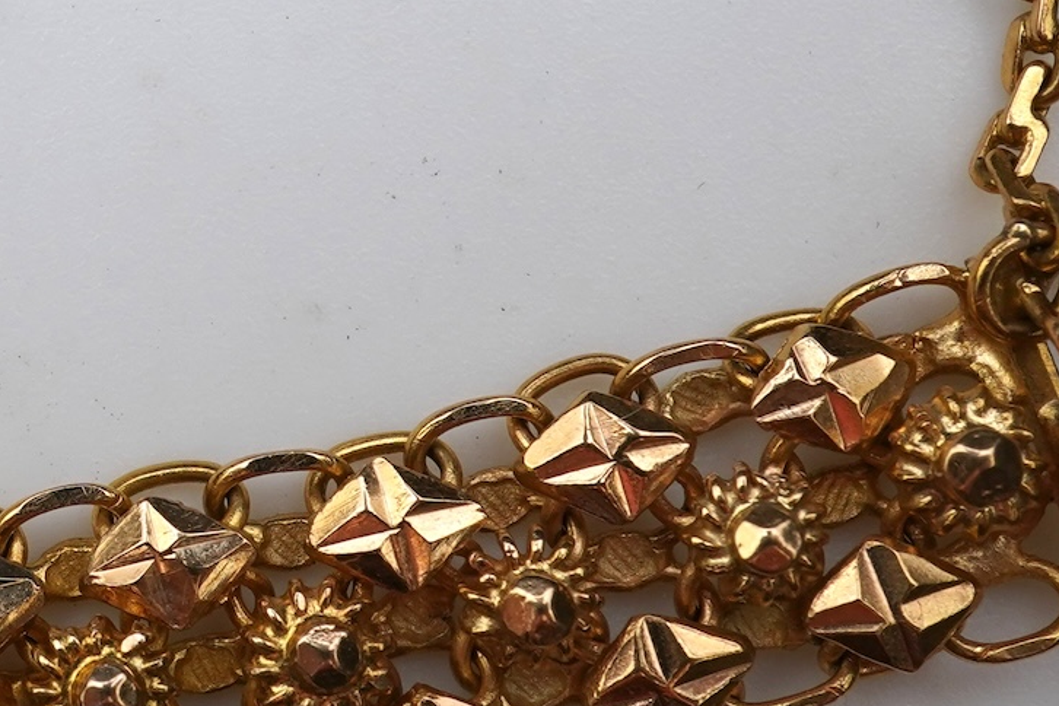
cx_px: -318
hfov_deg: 15.9
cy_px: -48
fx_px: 3589
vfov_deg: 11.1
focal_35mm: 122
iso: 500
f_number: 20
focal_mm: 30
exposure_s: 1/125
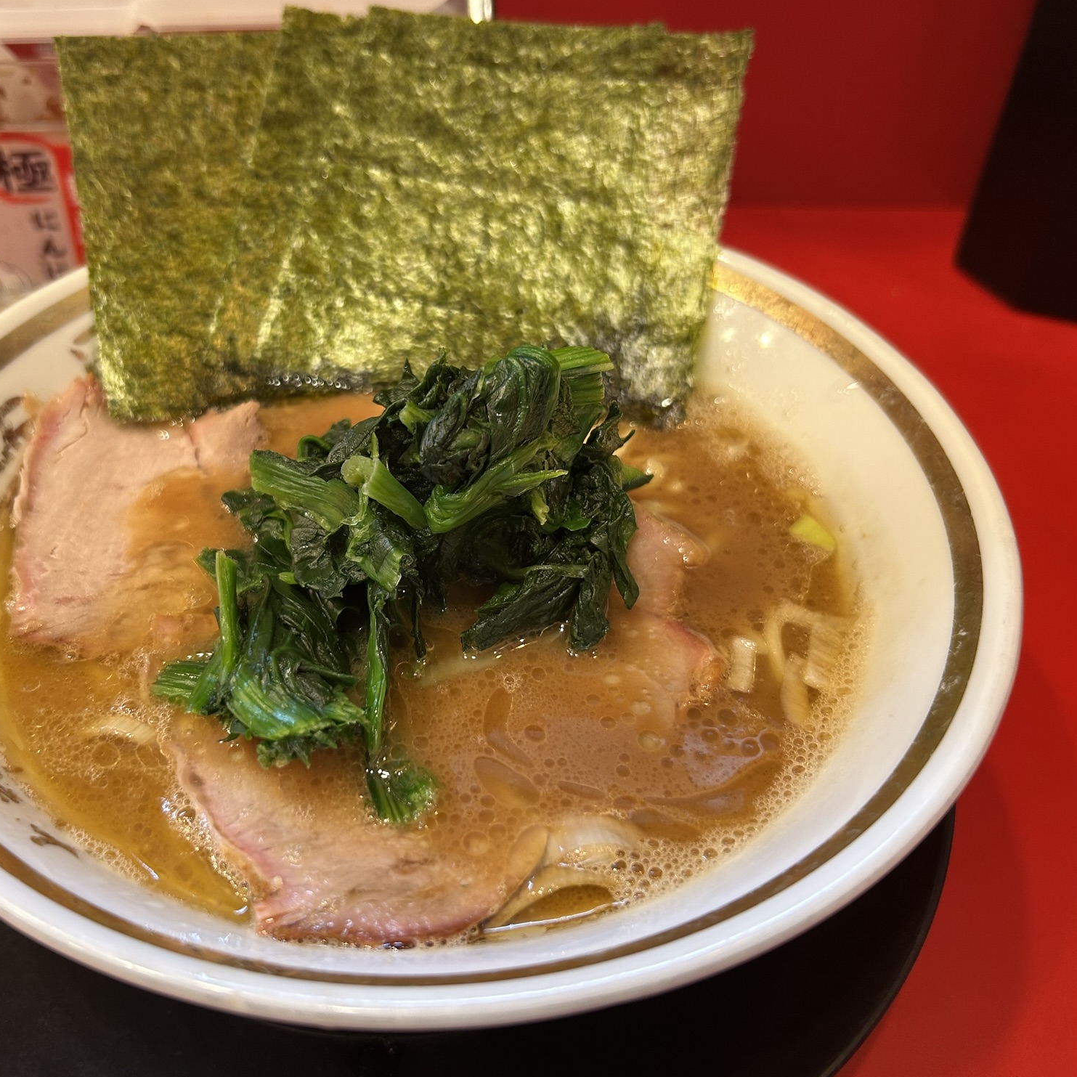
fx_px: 1091
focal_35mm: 31
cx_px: 416
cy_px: 540
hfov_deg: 52.1
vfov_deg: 52.5
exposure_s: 1/50
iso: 80
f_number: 1.5
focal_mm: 5.7
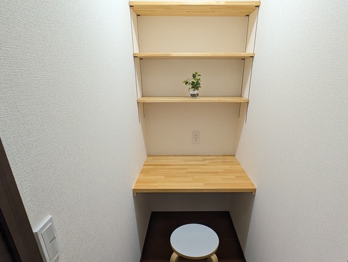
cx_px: 183
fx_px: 221
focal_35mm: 22
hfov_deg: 76.3
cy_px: 171
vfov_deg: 59.9
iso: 419
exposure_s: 1/120
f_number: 2.2
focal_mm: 1.83
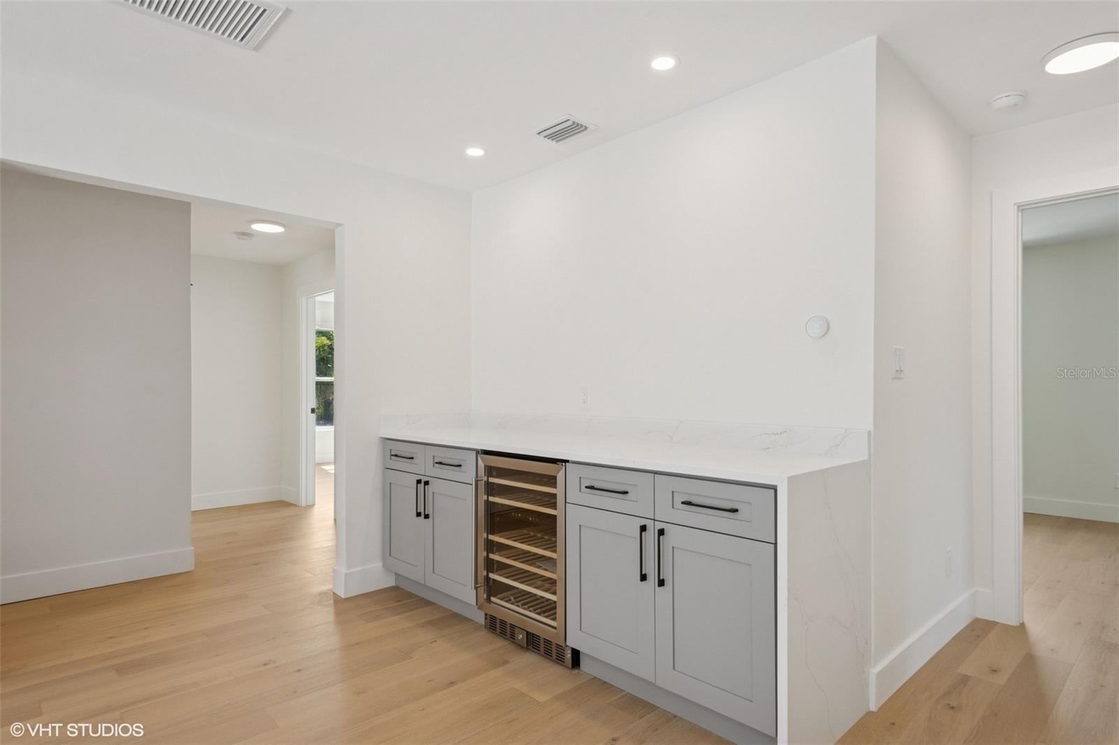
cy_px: 372
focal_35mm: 20
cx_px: 560
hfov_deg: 85.4
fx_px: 606
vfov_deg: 63.2
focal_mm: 13
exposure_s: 1/30
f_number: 8
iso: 200
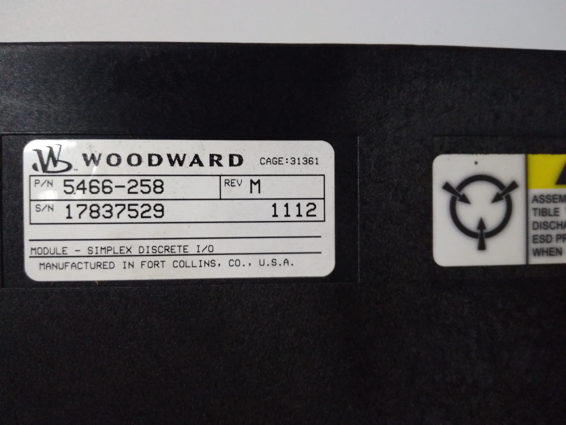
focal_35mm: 27
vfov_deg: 51.4
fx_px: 441
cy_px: 212
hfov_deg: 65.3
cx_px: 283
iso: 655
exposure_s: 1/33
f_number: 2
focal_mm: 3.79
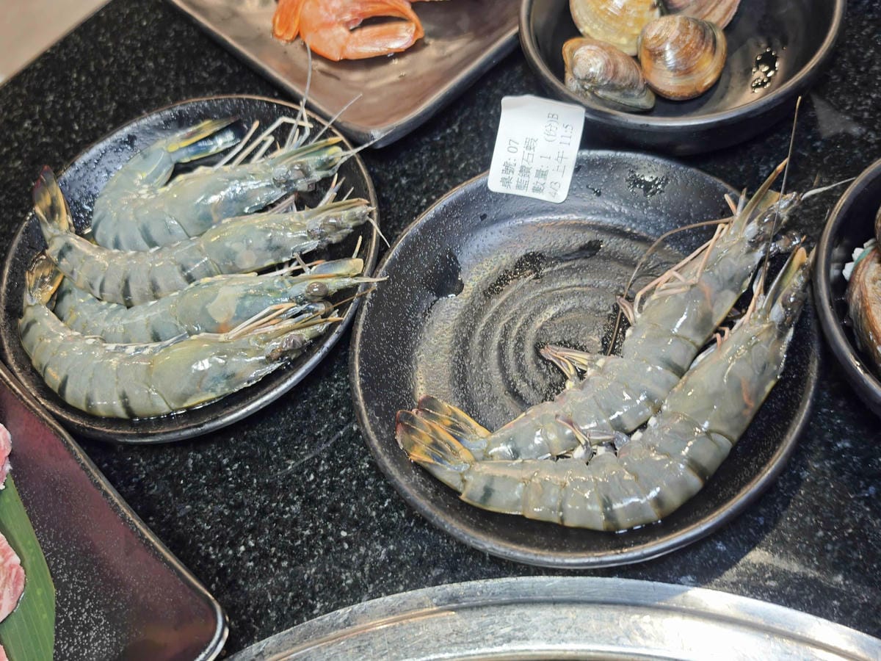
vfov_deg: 38.7
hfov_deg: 50.1
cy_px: 330
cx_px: 440
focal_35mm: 37
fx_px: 942
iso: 217
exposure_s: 1/40
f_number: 2
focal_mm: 8.72
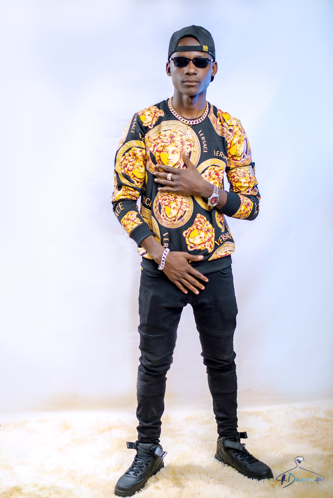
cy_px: 249
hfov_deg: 27.0
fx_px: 693
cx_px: 166
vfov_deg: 39.6
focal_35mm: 50
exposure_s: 1/160
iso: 100
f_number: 2.5
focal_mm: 50
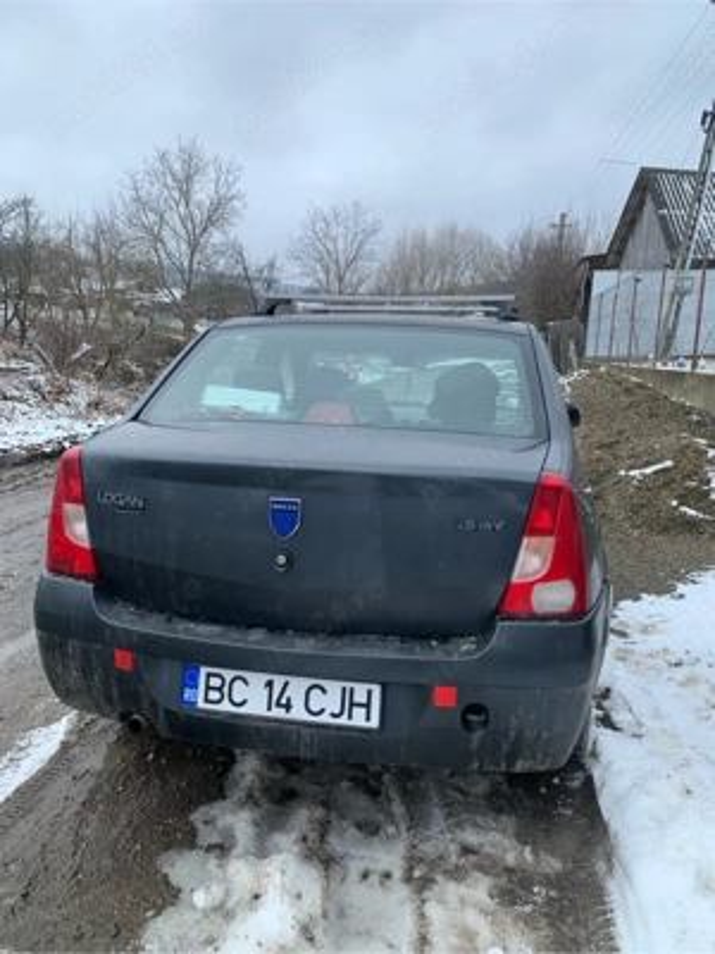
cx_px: 358
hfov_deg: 53.1
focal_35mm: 26
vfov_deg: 67.3
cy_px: 477
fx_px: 716
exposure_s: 1/643
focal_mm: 4.25
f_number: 1.8
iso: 25
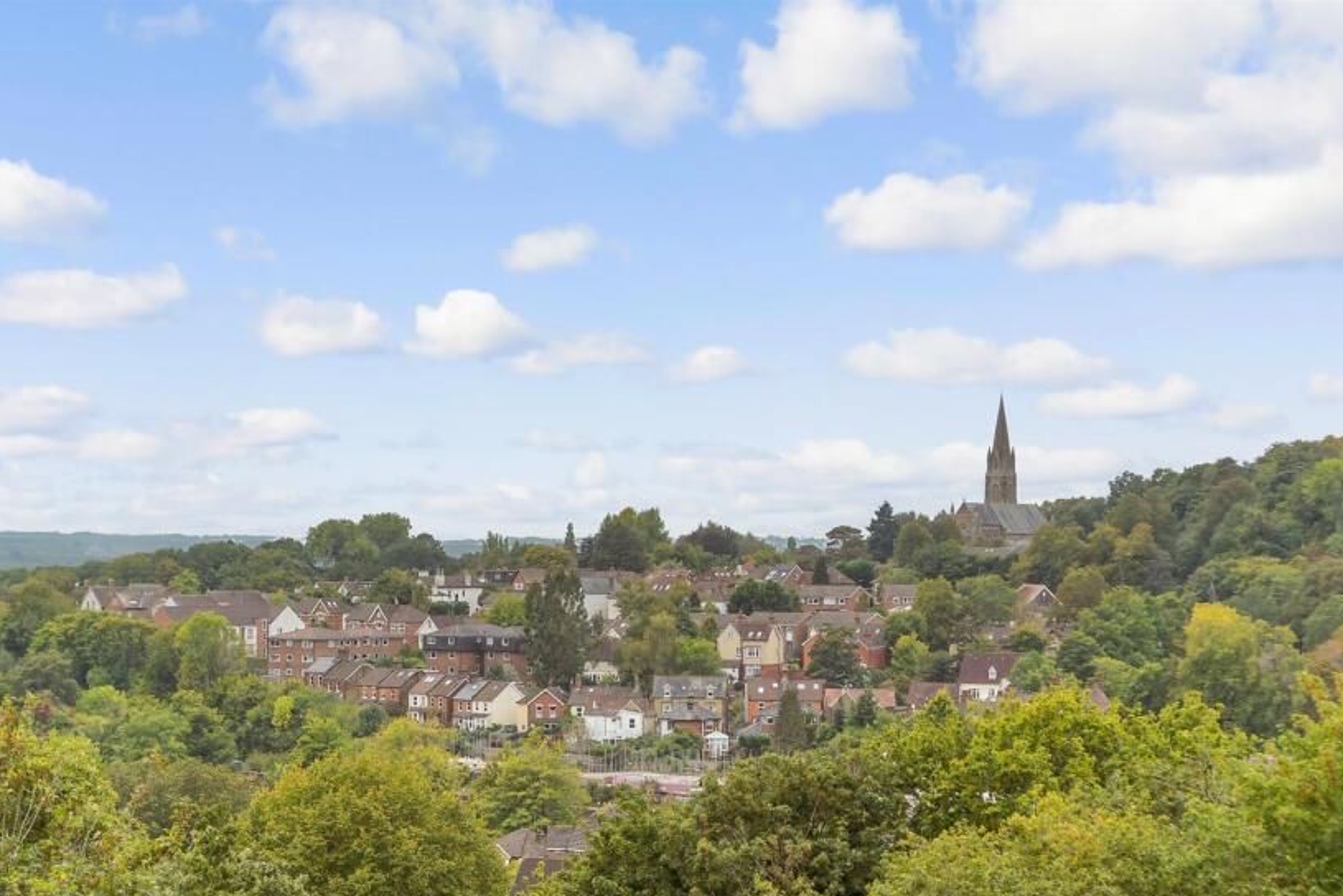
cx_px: 682
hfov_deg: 19.8
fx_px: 3844
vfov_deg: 13.3
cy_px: 561
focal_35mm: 103
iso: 160
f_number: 8
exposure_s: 1/60
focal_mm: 55
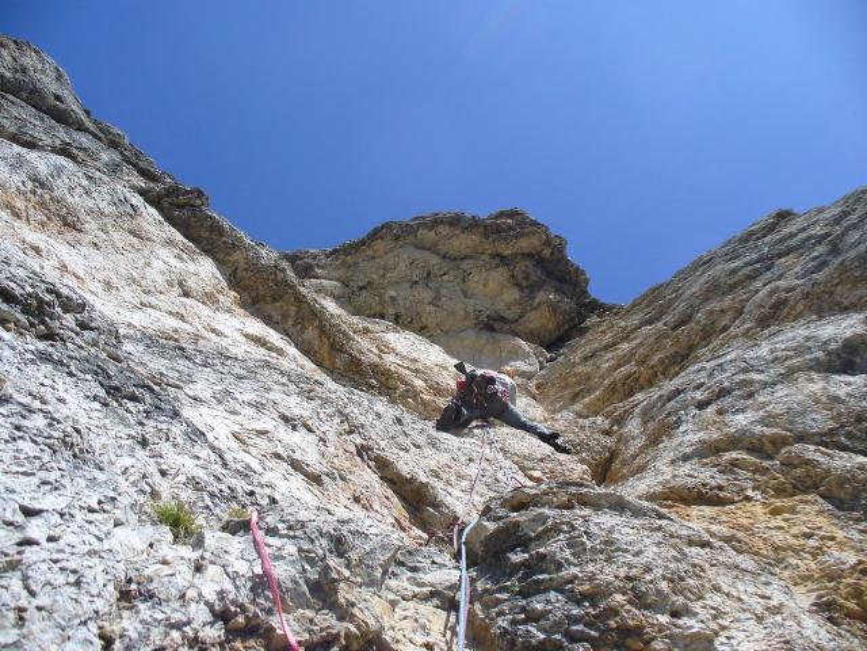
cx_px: 434
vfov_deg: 38.7
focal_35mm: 37
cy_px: 326
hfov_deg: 50.1
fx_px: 927
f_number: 5.6
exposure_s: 1/400
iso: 80
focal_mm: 6.1
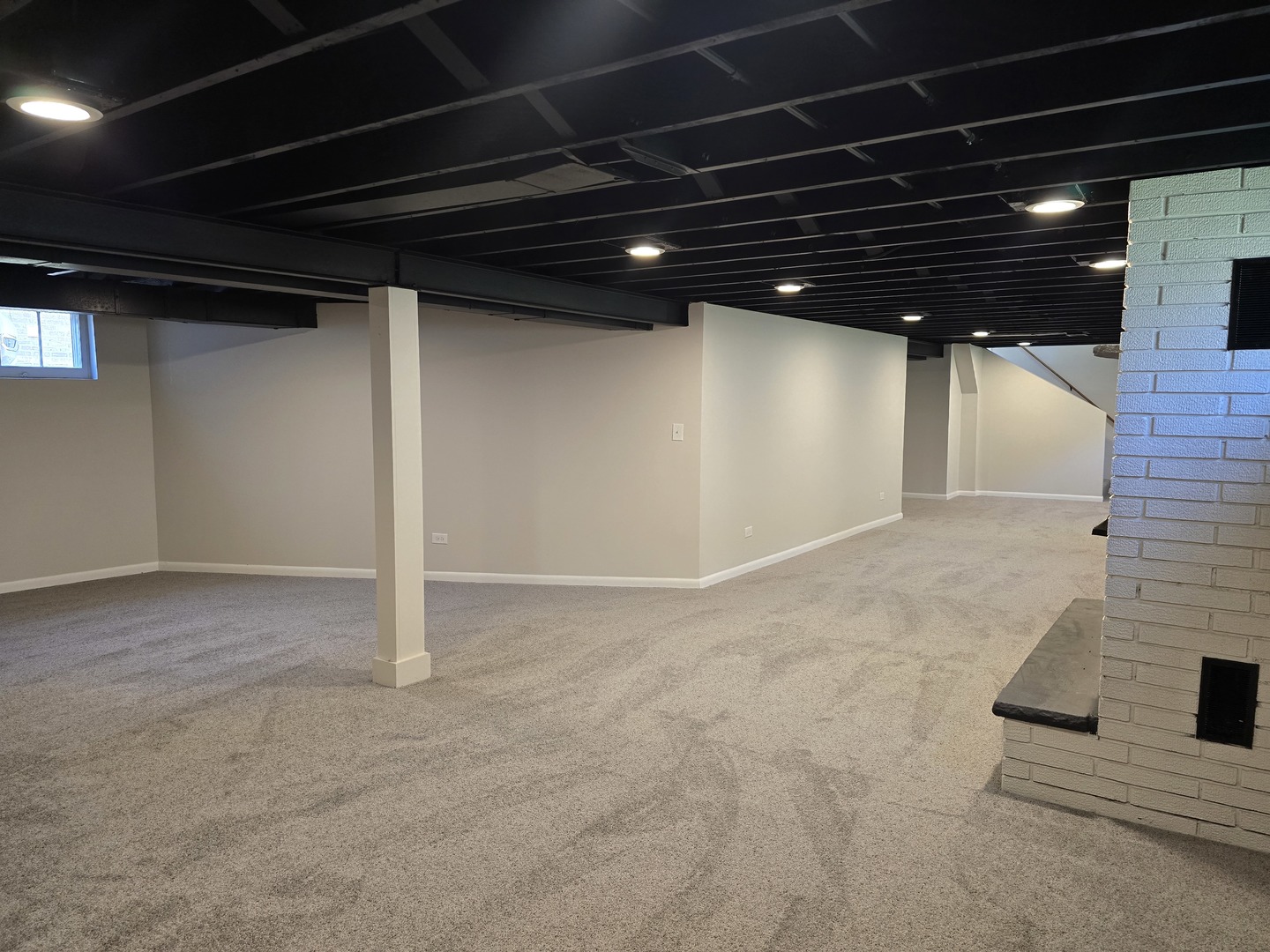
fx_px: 844
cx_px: 635
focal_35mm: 23
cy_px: 476
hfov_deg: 73.9
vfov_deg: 58.9
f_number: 1.7
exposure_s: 1/120
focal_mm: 6.3
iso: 500
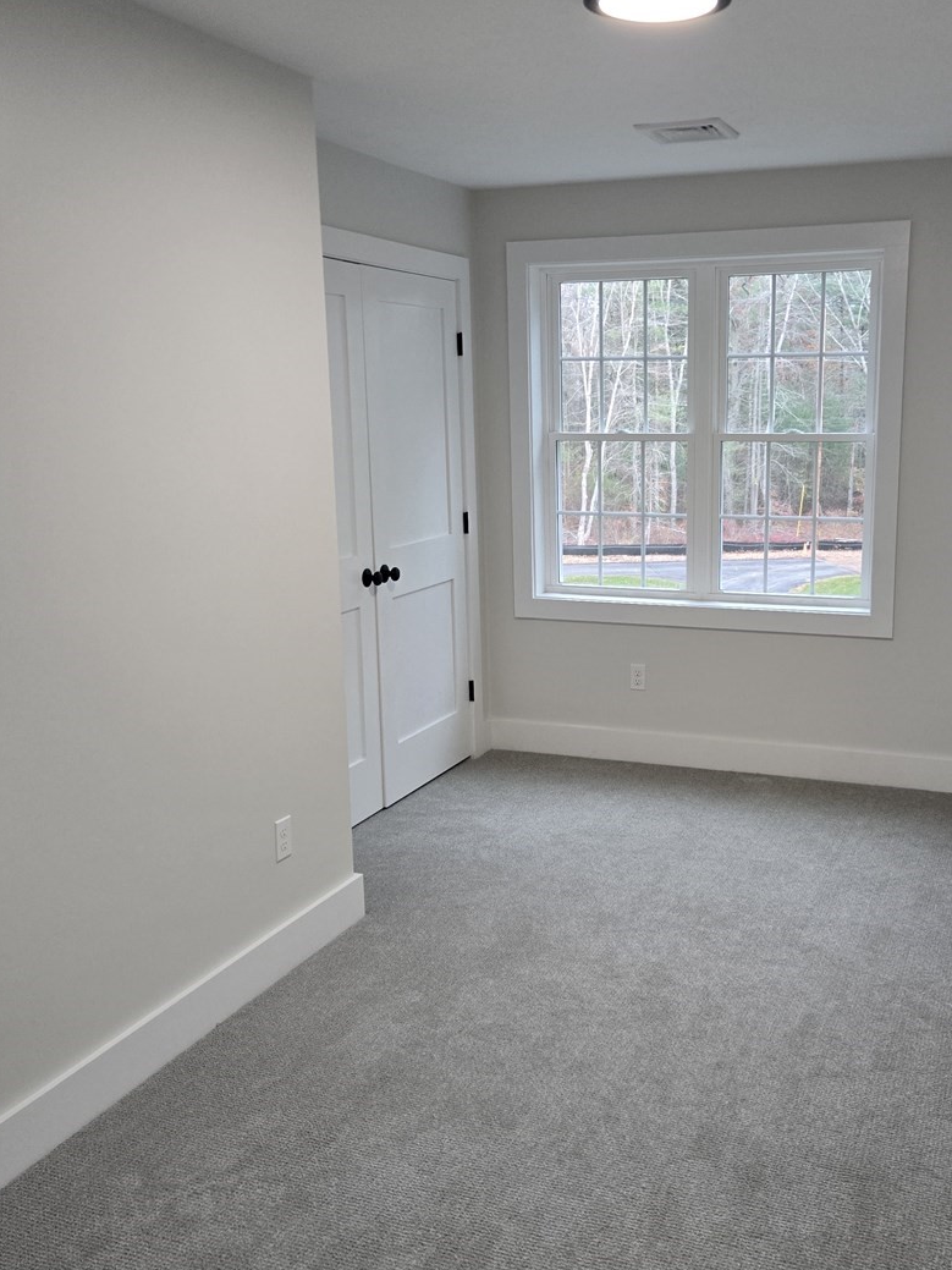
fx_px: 1247
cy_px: 672
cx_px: 611
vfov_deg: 53.9
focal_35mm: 34
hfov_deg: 41.4
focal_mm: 5.4
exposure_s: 1/120
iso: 200
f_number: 1.8
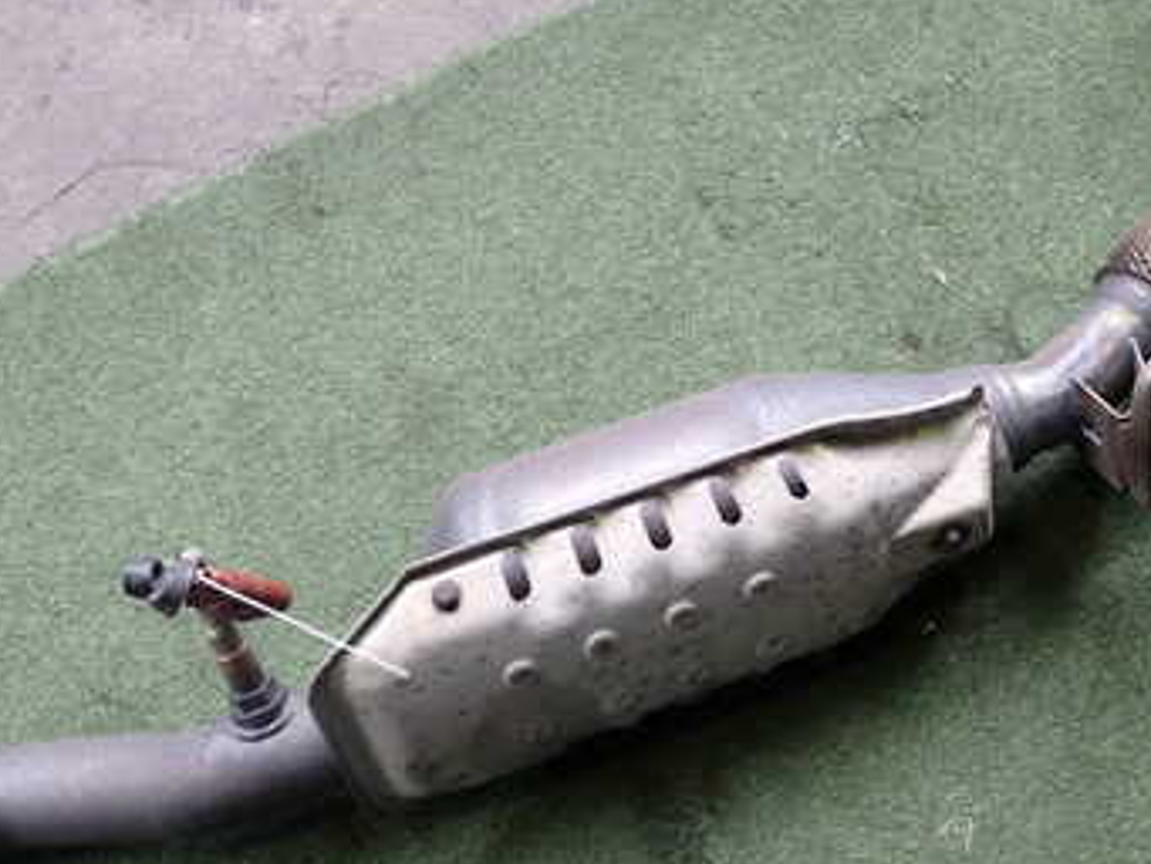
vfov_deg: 32.9
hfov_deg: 42.9
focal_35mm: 44
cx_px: 635
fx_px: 1464
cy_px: 476
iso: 125
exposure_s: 1/125
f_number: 2
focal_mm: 4.5
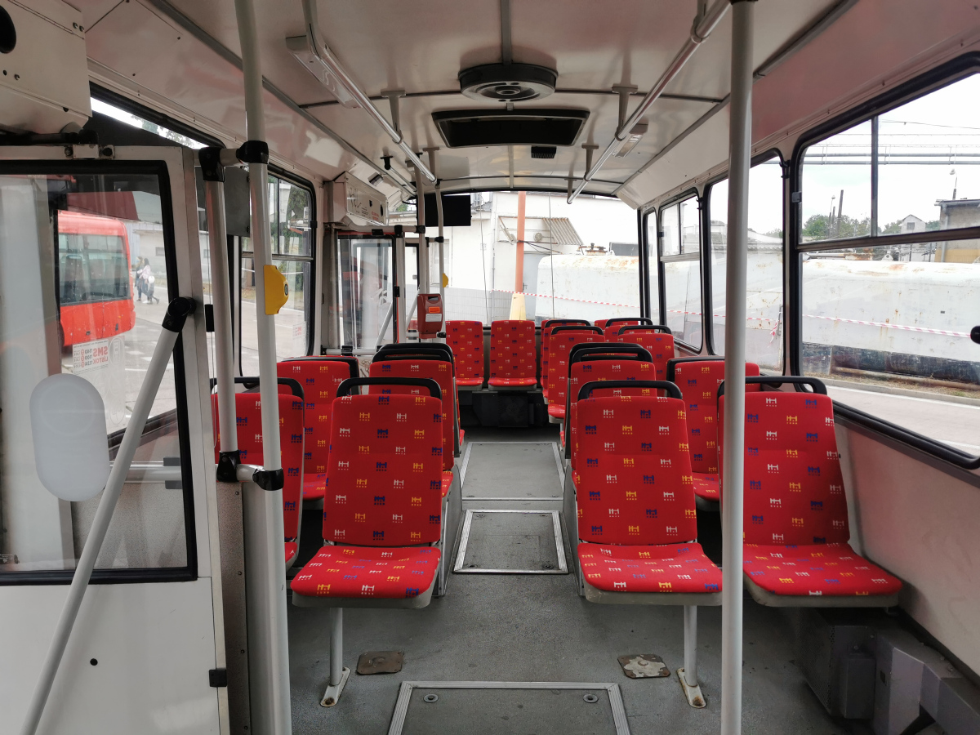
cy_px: 368
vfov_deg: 51.4
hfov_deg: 65.3
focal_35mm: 27
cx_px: 490
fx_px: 764
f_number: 1.6
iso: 50
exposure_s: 1/452
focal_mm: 5.56
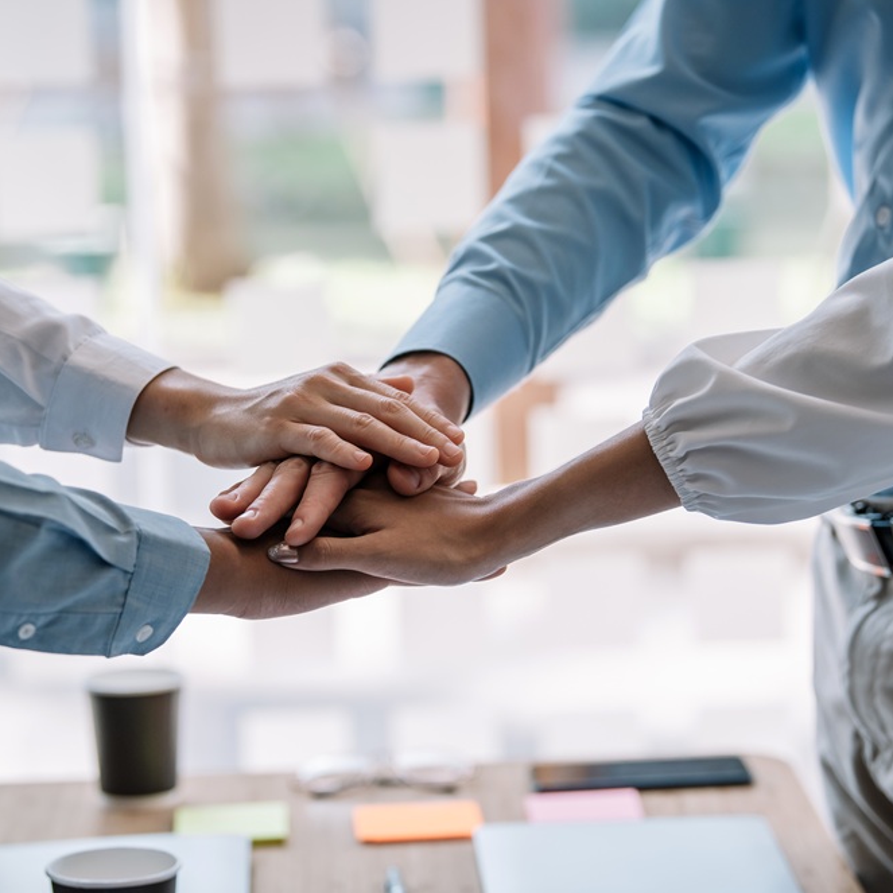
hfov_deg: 14.8
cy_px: 448
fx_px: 3444
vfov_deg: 14.8
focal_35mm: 118
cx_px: 348
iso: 320
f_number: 2.8
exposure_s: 1/250
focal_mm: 92
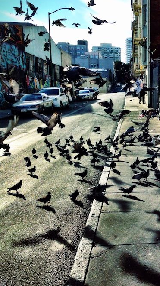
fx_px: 370
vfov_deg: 42.1
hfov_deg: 23.4
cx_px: 159
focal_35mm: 49
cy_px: 141
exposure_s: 1/1427
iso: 50
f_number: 2.4
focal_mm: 4.12
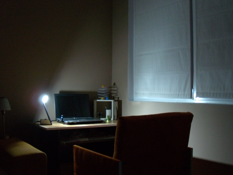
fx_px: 269
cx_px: 125
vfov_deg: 35.9
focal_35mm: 40
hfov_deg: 46.8
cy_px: 92
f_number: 3.6
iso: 400
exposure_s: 1
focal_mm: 6.4
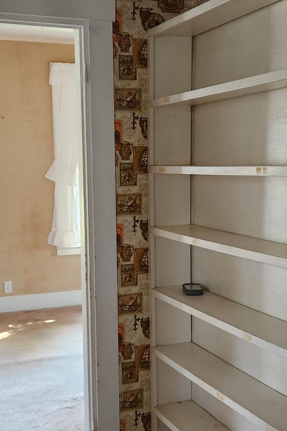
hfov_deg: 25.0
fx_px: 646
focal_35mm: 54
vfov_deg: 36.8
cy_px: 236
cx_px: 123
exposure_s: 1/120
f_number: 1.8
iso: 500
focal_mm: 5.4
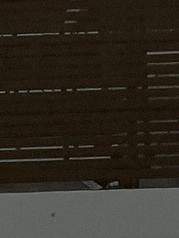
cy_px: -172
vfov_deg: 6.2
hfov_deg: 4.7
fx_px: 2155
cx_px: 7
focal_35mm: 313
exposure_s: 1/50
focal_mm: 7.5
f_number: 2.2
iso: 160
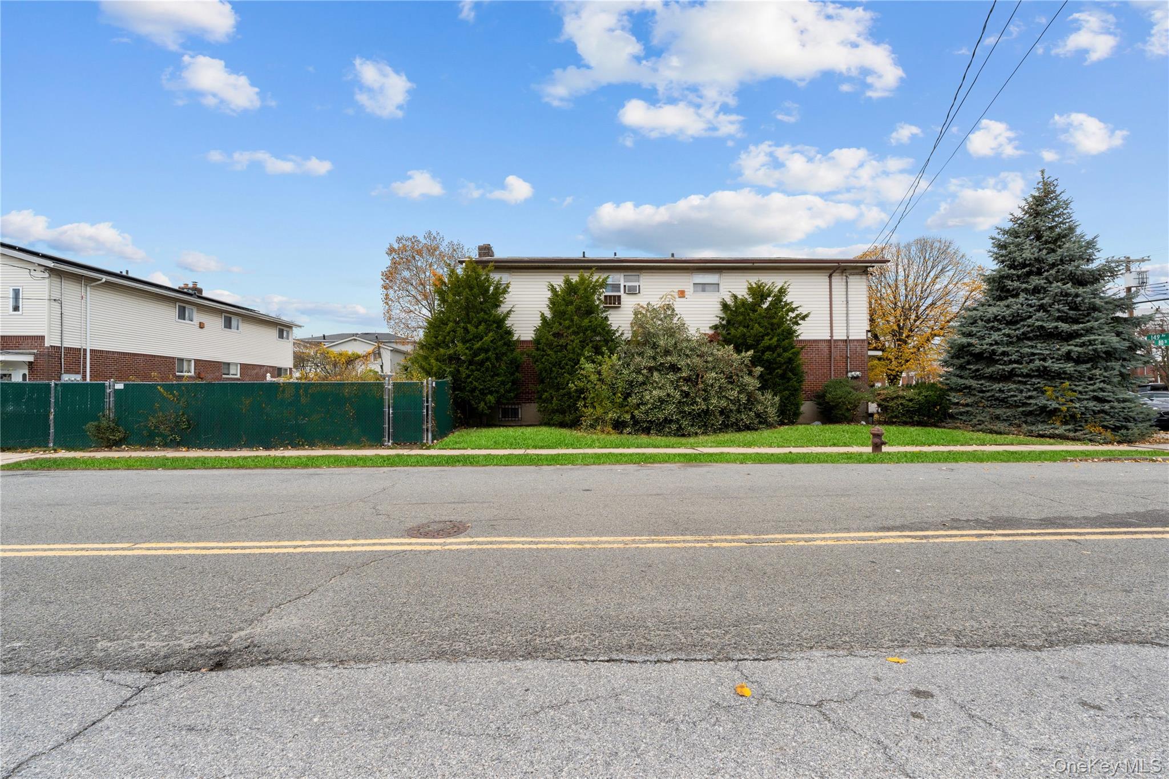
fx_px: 455
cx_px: 584
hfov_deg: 104.3
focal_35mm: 14
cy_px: 390
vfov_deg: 81.2
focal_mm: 14
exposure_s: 1/250
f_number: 10
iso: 800
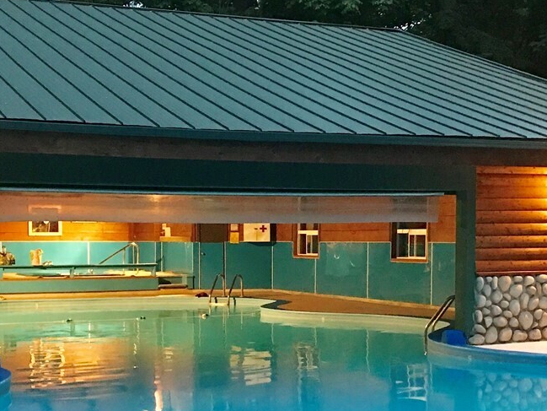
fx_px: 1091
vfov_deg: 21.2
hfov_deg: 28.2
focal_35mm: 69
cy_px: 301
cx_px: 268
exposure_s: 1/5
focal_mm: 3.99
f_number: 1.8
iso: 100
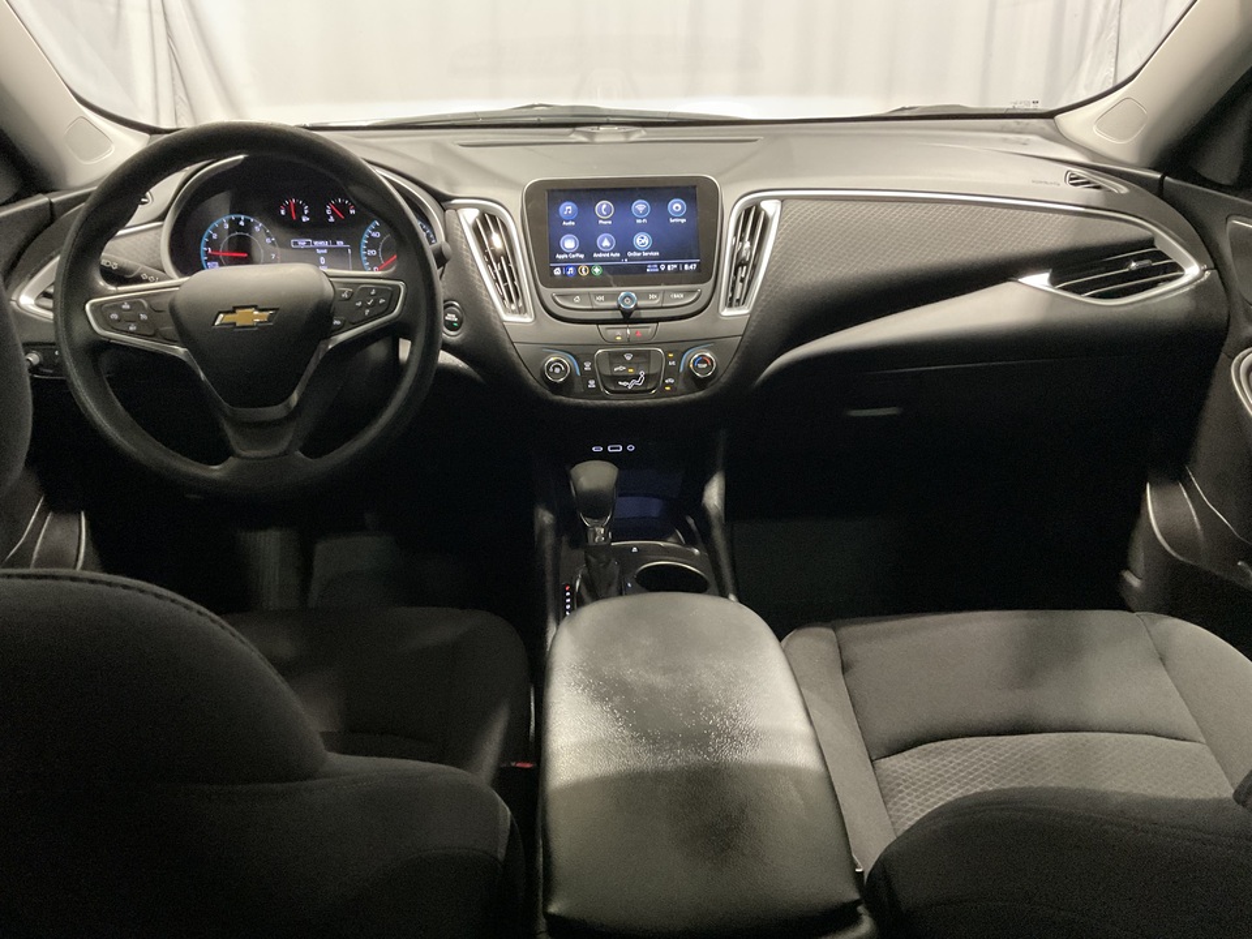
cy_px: 470
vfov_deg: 48.2
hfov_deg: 61.7
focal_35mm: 29
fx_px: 1049
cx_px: 626
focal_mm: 3
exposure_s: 1/30
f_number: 1.8
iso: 500
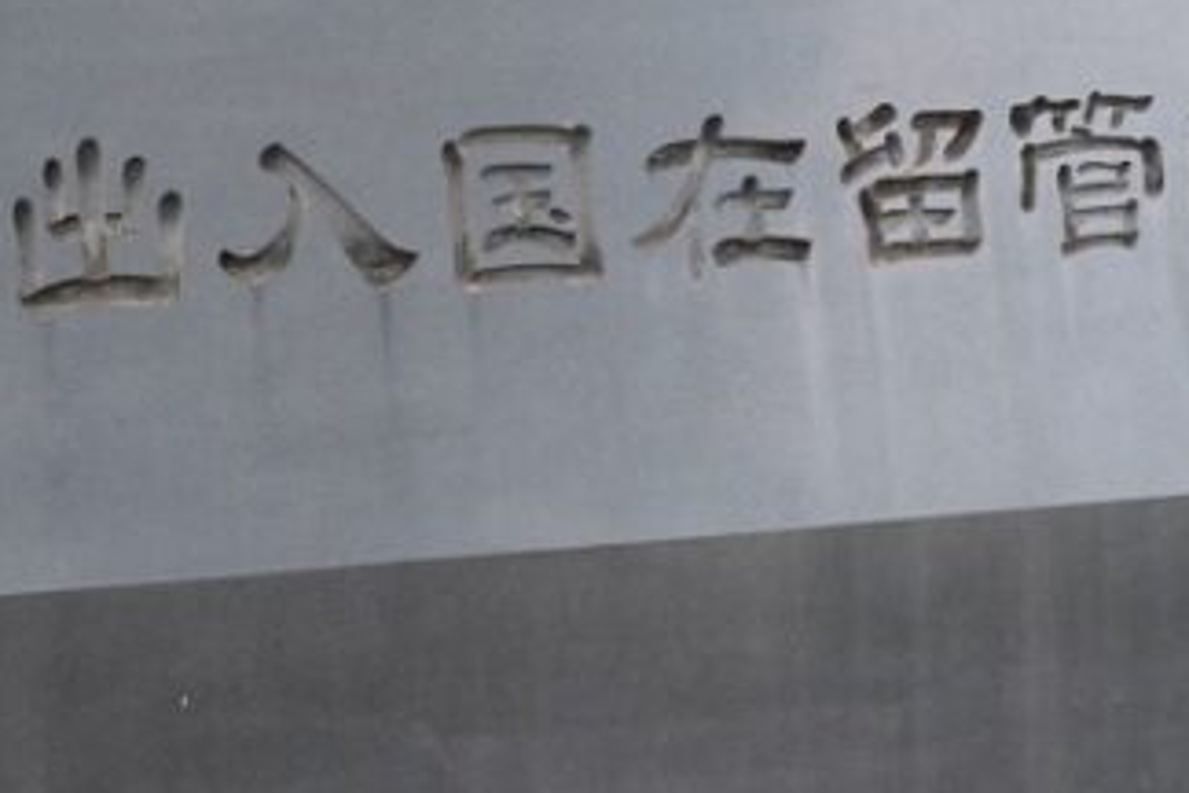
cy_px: 242
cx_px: 506
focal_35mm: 89
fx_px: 2939
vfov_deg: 15.3
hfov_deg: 22.8
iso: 400
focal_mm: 48
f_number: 6.3
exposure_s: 1/200
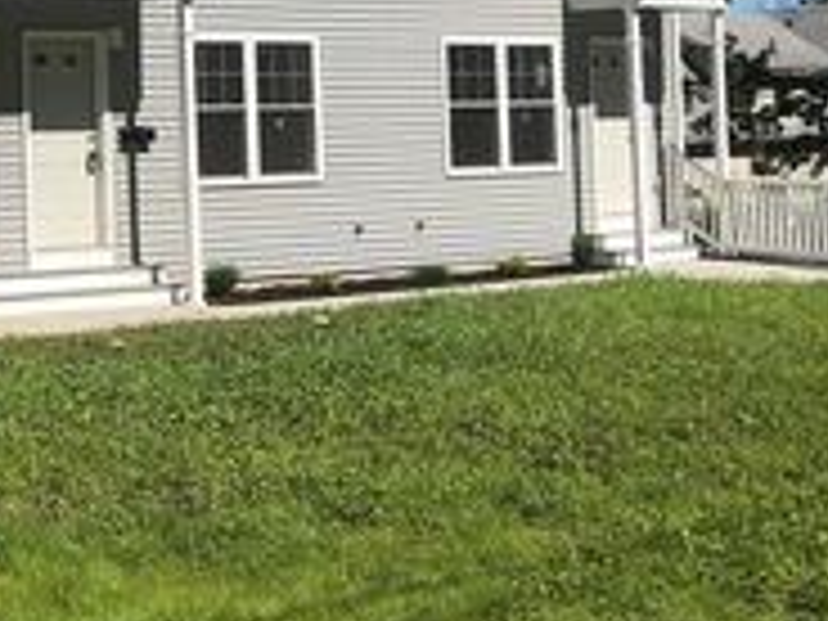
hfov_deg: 23.5
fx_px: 1818
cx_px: -162
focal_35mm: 76
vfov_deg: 19.0
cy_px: 52
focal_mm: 3.99
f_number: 1.8
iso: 20
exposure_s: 1/3690
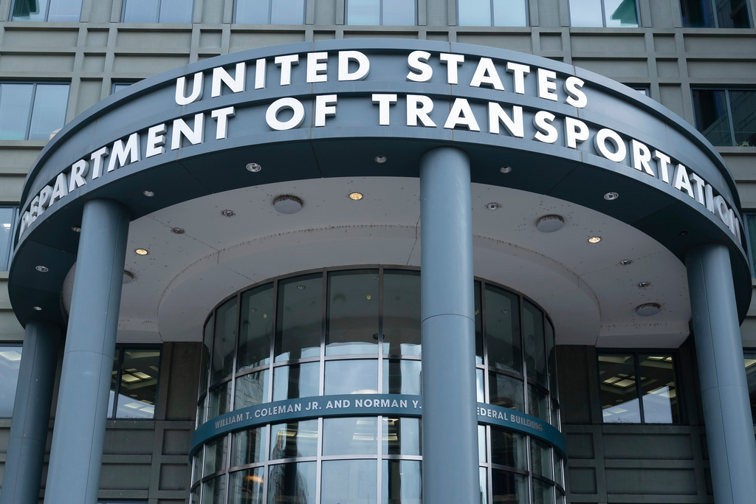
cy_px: 252
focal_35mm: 27
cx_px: 378
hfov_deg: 67.4
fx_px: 567
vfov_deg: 47.9
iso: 320
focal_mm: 27
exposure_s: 1/250
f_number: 4.5
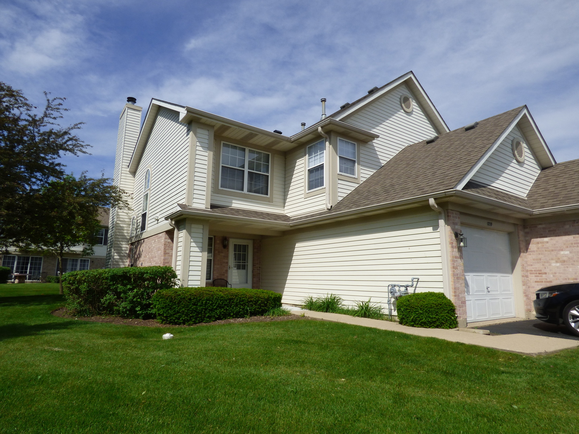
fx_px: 335
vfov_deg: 66.0
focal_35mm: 20
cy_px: 217
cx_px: 290
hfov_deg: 81.7
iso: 100
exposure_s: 1/1600
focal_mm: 3.58
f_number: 4
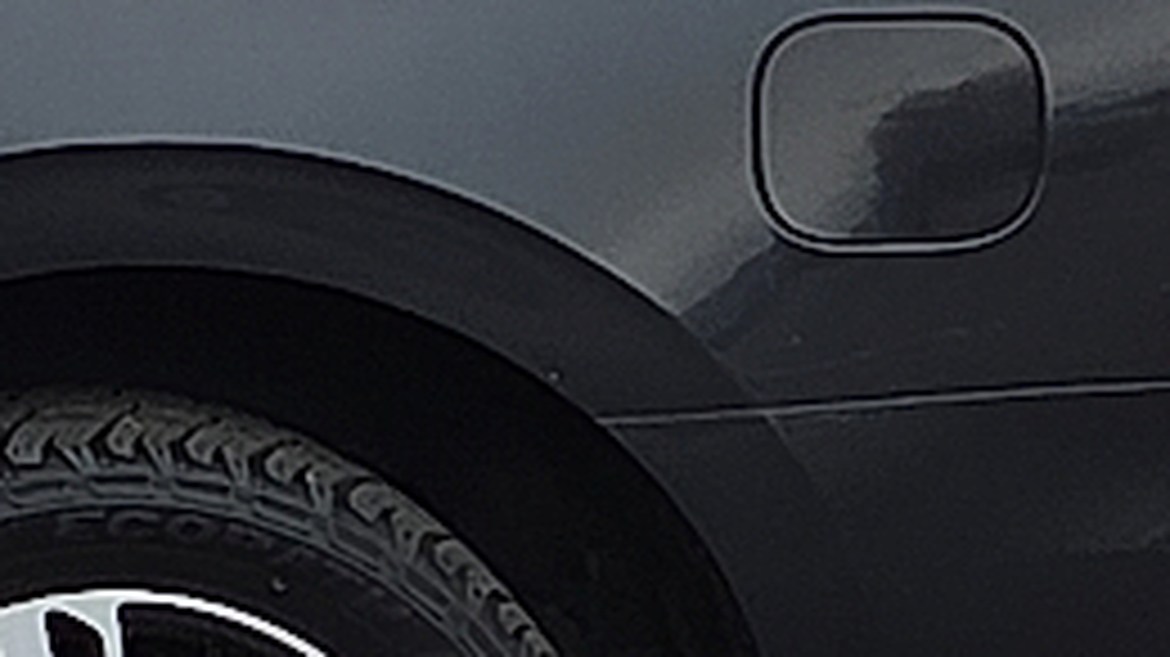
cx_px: -1760
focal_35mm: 248
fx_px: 7691
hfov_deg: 8.0
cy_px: 14
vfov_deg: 4.9
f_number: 1.8
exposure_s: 1/1000
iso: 76
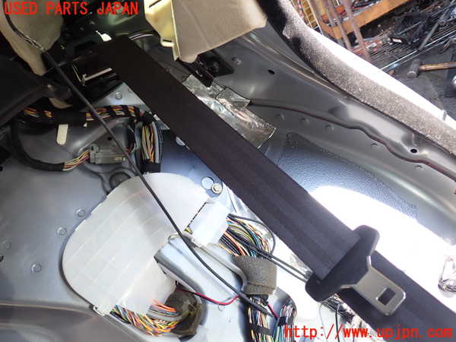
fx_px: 395
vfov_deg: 46.8
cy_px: 171
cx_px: 228
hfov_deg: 60.0
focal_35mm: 30
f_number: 2.3
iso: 100
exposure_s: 1/80
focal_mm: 5.4
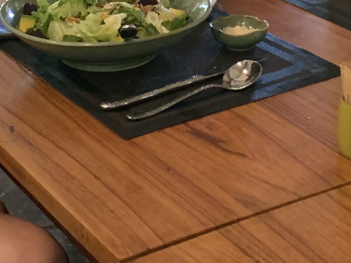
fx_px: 1075
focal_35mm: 106
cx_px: 204
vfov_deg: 13.5
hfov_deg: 18.5
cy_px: -59
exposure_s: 1/39
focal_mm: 4.25
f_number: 1.8
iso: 400
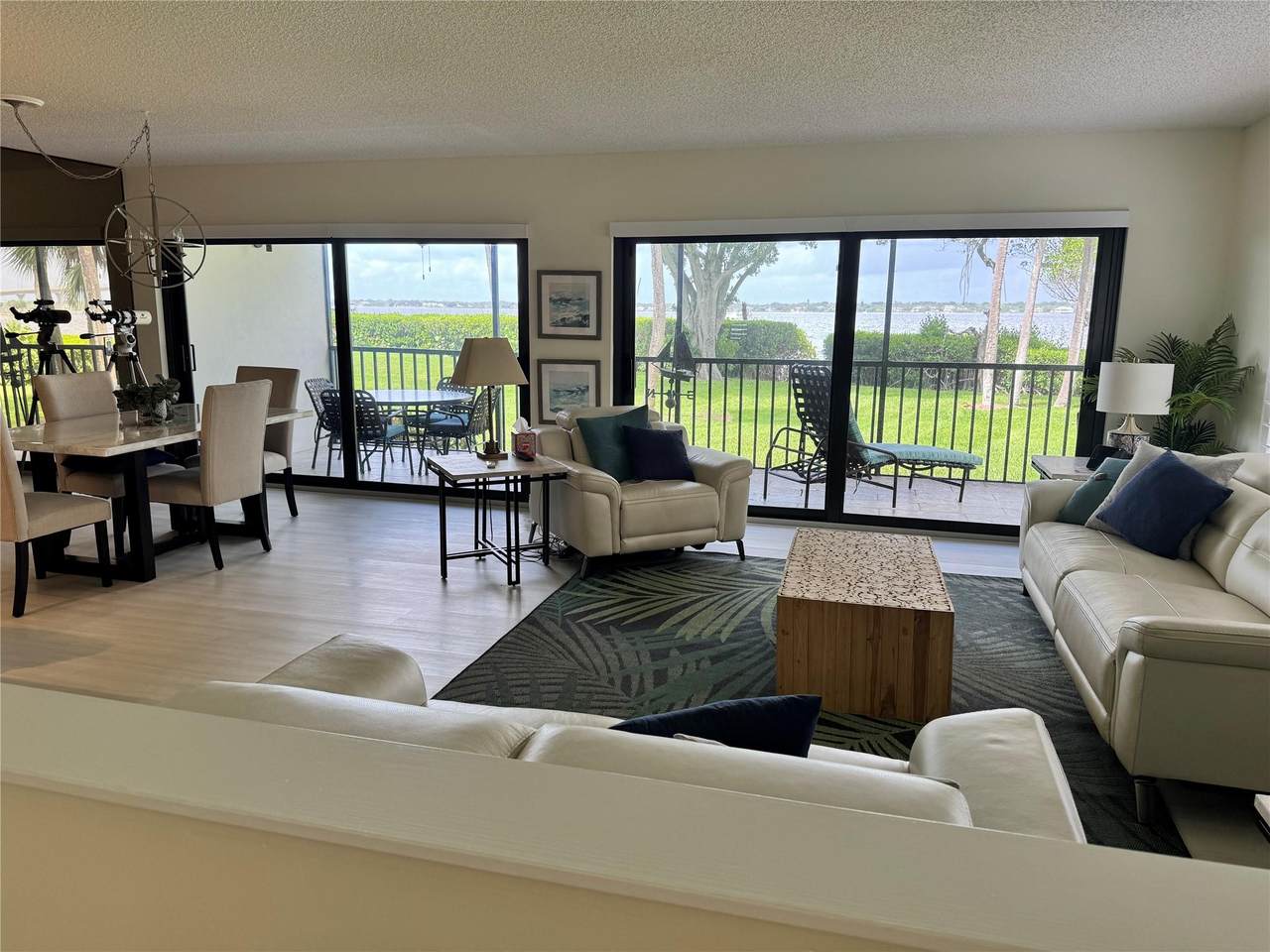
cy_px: 476
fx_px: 881
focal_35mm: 24
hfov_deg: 71.6
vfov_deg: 56.8
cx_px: 635
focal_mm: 6.76
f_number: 1.78
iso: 64
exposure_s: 1/120
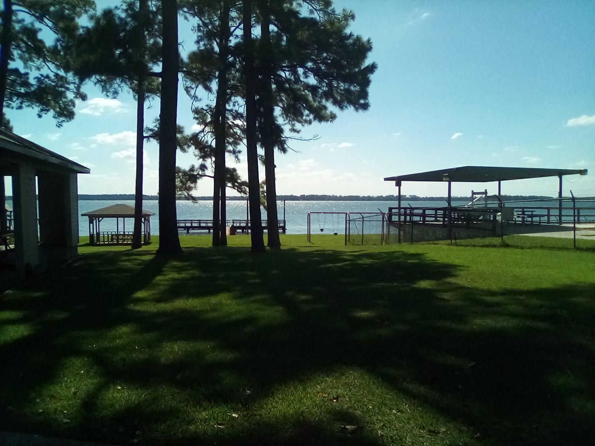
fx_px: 481
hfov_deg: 63.4
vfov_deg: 49.7
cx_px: 298
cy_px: 223
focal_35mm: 28
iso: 72
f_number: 2.2
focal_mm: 2.27
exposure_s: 1/3401
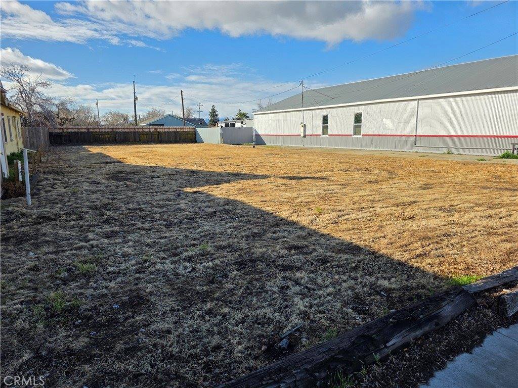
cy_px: 194
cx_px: 259
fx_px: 344
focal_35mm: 23
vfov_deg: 58.9
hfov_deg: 73.9
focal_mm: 6.3
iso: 80
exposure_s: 1/5958
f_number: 1.7
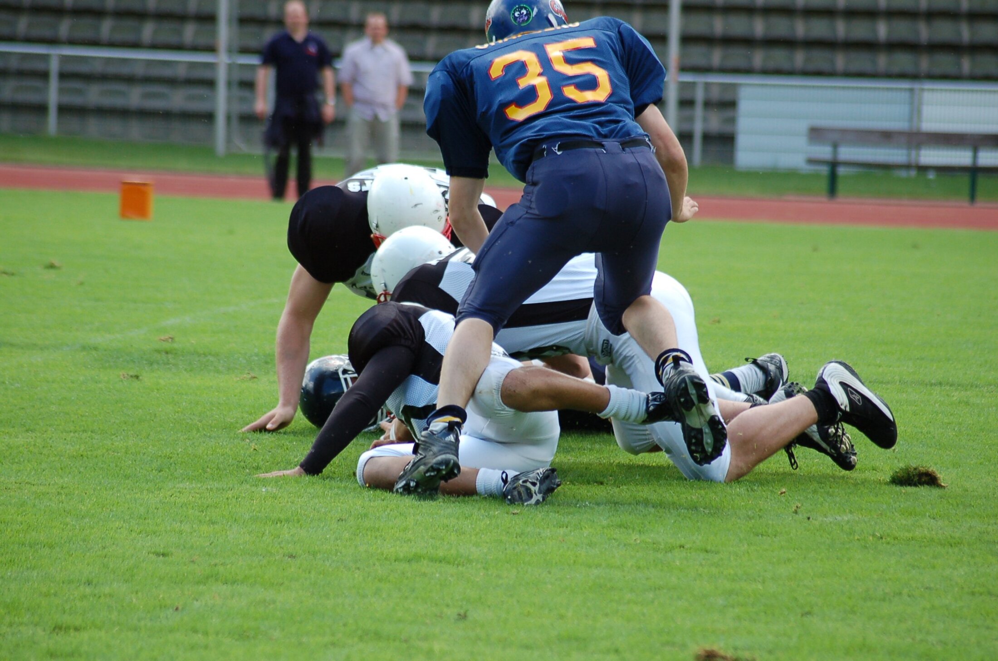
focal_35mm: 255
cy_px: 330
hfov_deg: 8.1
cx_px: 499
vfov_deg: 5.4
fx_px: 7056
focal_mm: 170
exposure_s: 1/640
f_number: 4.8
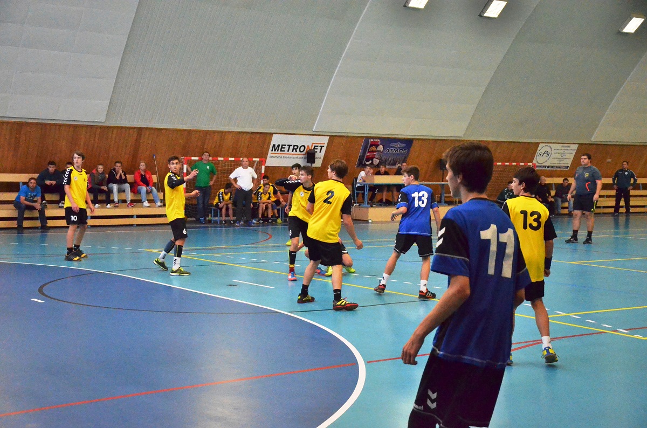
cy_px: 214
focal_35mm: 57
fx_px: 1022
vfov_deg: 23.7
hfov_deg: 35.1
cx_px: 324
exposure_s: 1/1250
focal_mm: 38
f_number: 4.5
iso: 6400
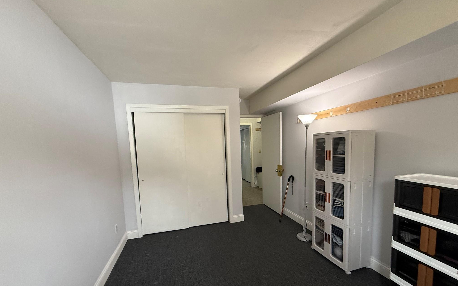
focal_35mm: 15
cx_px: 229
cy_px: 164
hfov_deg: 101.5
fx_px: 187
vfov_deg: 74.3
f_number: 2.2
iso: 400
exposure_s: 1/93
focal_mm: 2.22
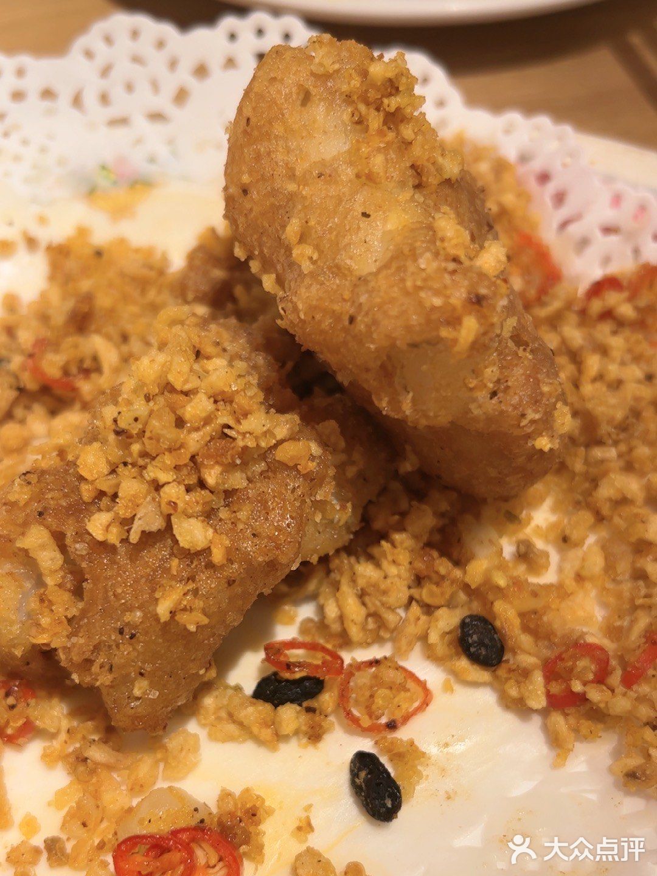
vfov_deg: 32.7
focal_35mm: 59
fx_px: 1493
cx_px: 328
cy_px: 438
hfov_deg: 24.8
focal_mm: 5.7
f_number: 1.5
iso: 50
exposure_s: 1/100
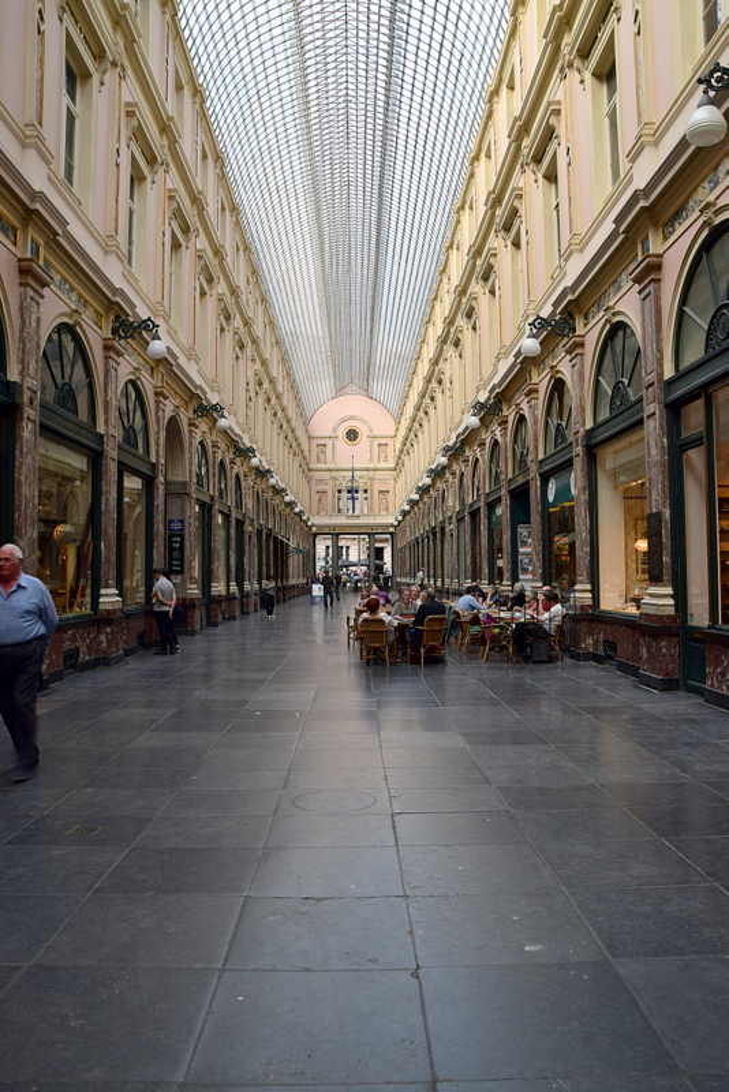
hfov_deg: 48.0
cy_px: 546
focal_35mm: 27
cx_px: 364
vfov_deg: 67.4
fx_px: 819
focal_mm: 18
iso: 125
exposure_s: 1/25
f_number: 7.1
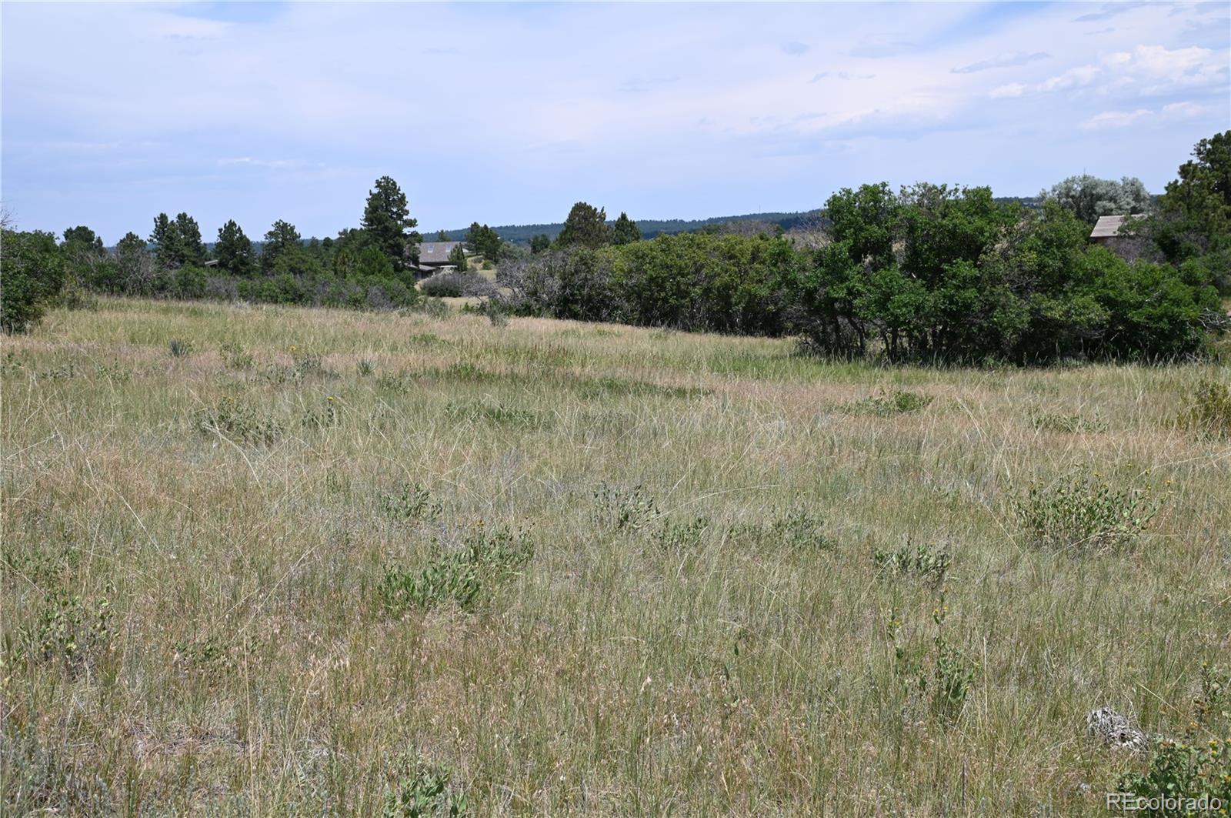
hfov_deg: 44.5
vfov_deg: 30.4
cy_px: 409
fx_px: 1503
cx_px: 616
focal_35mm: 44
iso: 100
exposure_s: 1/400
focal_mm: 44
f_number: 7.1
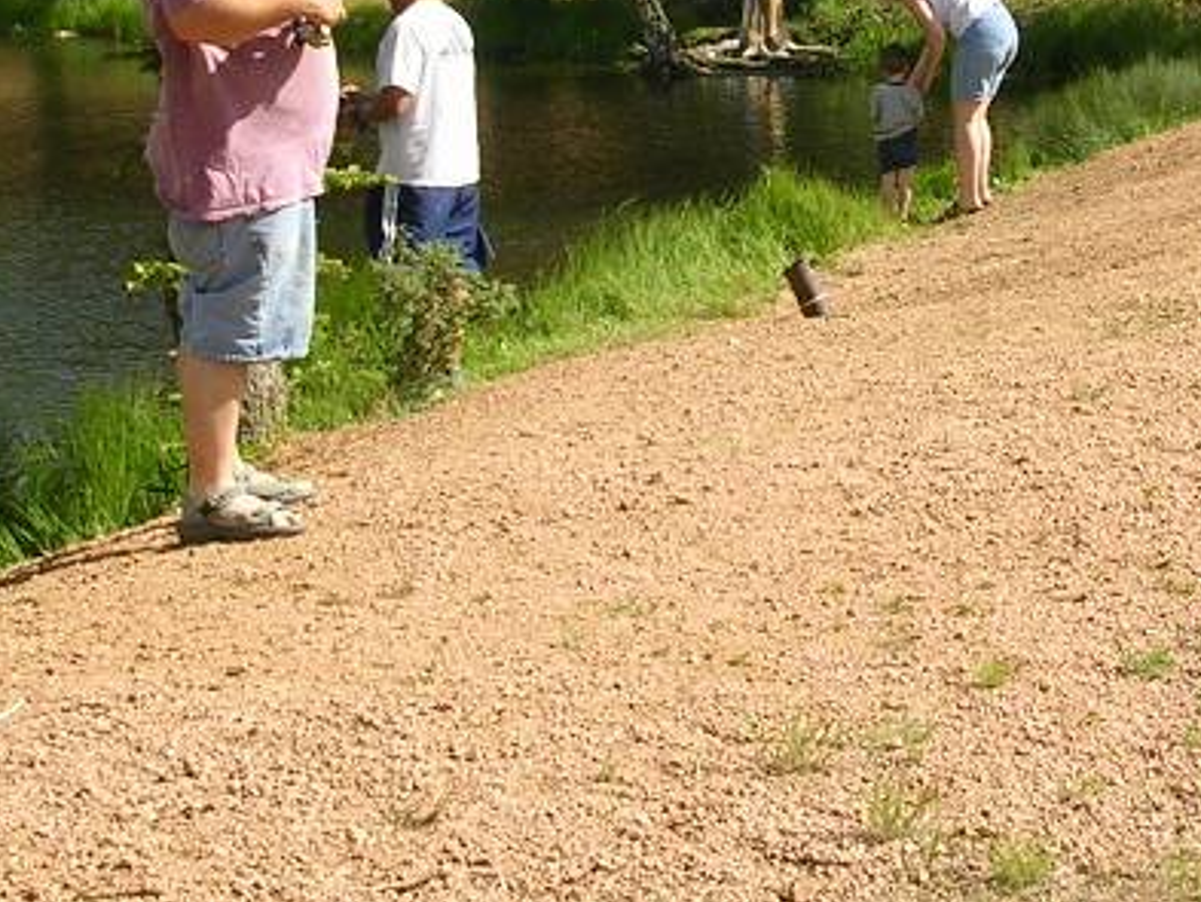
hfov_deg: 19.8
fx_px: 3436
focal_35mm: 99
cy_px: 76
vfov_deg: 14.8
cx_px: 697
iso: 50
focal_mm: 5.8
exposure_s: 1/188
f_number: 5.6
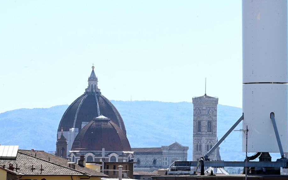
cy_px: 79
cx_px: 176
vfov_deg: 5.8
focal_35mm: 228
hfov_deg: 9.2
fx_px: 1790
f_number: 18
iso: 800
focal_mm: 170
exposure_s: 1/200
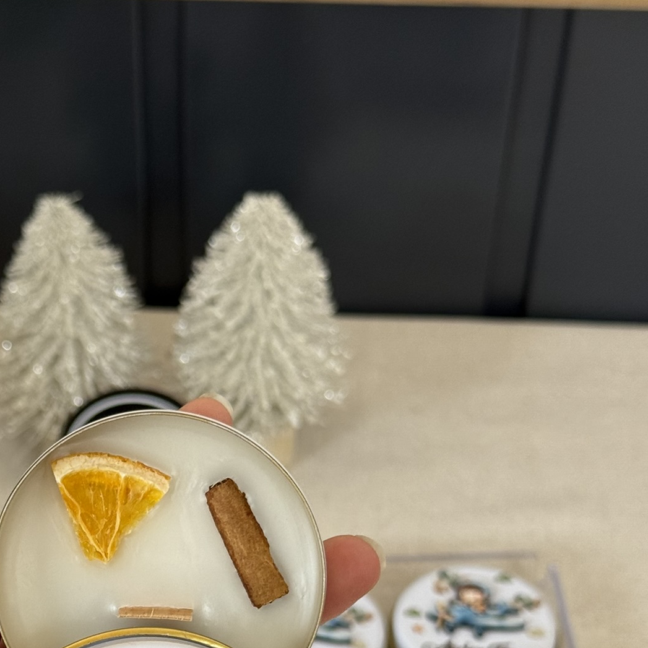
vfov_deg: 20.5
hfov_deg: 20.7
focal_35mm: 83
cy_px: 573
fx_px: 1758
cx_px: 175
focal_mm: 6.76
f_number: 1.78
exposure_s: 1/50
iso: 125
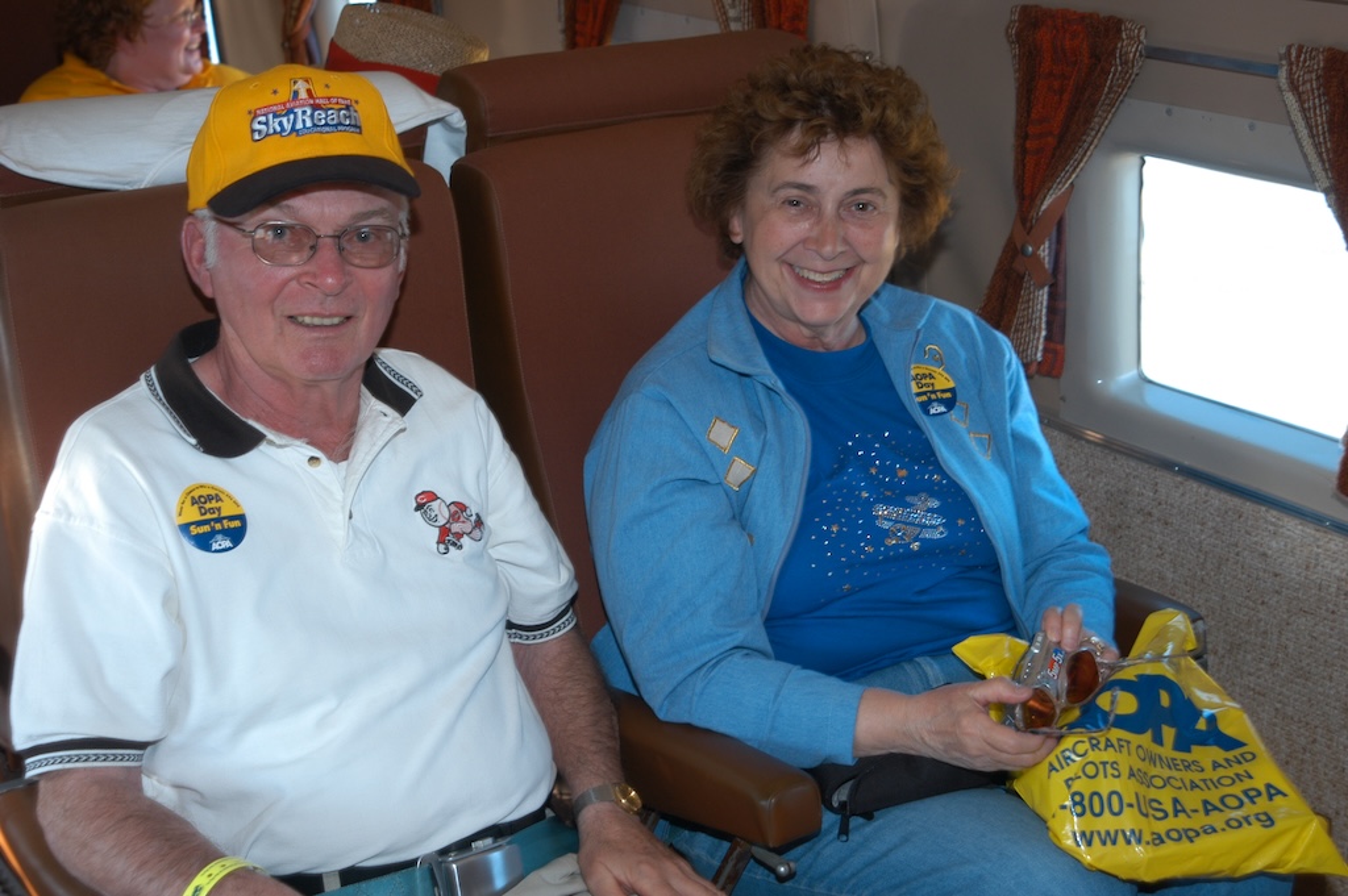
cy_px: 448
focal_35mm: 57
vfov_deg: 23.7
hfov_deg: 35.1
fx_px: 2133
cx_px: 674
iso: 200
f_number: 5
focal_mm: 38
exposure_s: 1/60
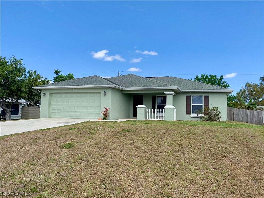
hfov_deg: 67.3
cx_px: 132
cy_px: 99
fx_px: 198
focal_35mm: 26
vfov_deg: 53.1
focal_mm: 4.25
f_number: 1.8
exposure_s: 1/1880
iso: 25
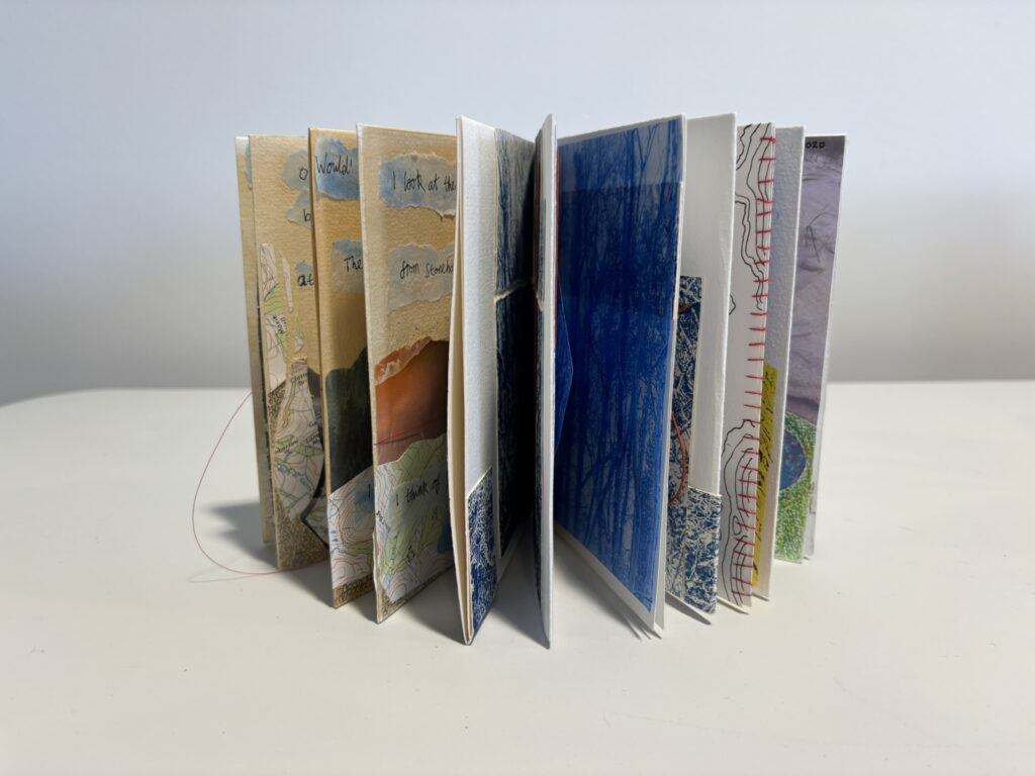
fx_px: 777
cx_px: 518
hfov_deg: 67.3
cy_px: 388
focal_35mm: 26
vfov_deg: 53.1
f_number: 1.6
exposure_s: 1/100
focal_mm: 5.96
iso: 80
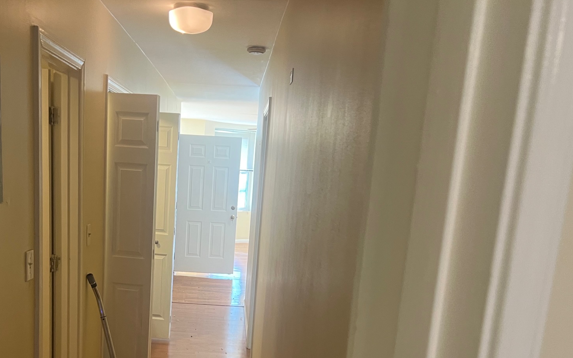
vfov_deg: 32.5
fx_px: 593
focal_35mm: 38
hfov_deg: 50.8
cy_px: 294
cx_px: 203
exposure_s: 1/60
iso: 160
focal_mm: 5.7
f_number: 1.5
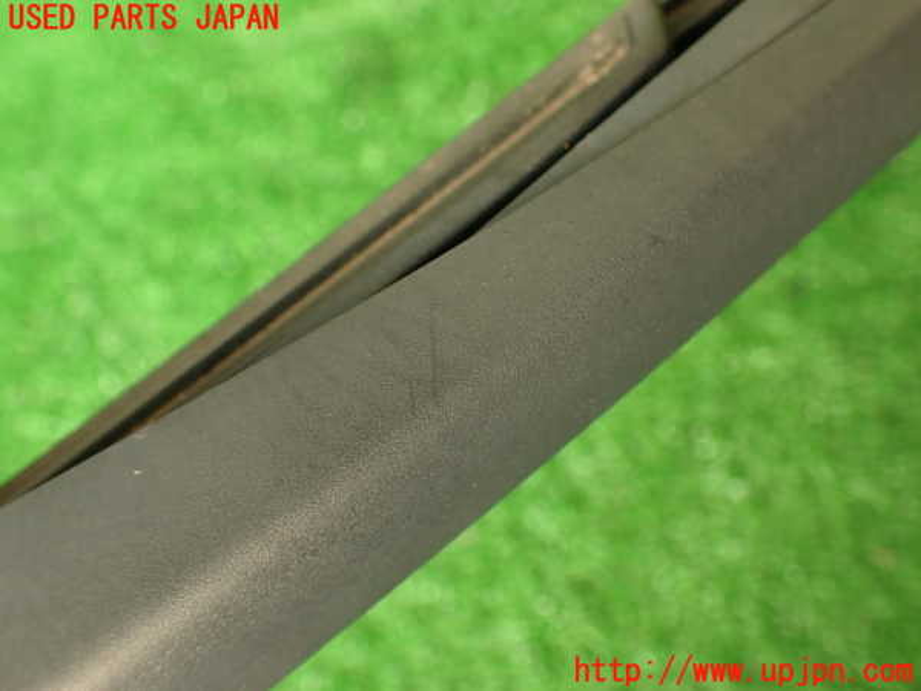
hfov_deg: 60.0
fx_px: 798
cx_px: 460
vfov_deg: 46.8
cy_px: 346
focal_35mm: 30
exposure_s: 1/60
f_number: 2.3
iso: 160
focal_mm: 5.4
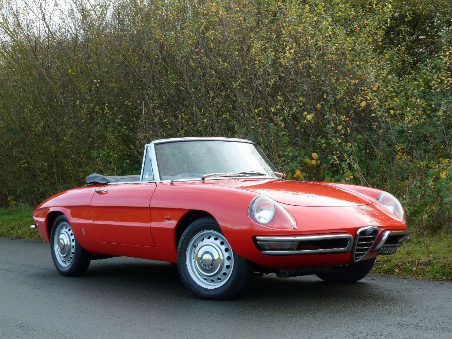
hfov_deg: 30.7
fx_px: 823
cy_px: 170
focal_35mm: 63
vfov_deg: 23.3
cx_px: 226
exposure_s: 1/80
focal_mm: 10.3
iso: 80
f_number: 4
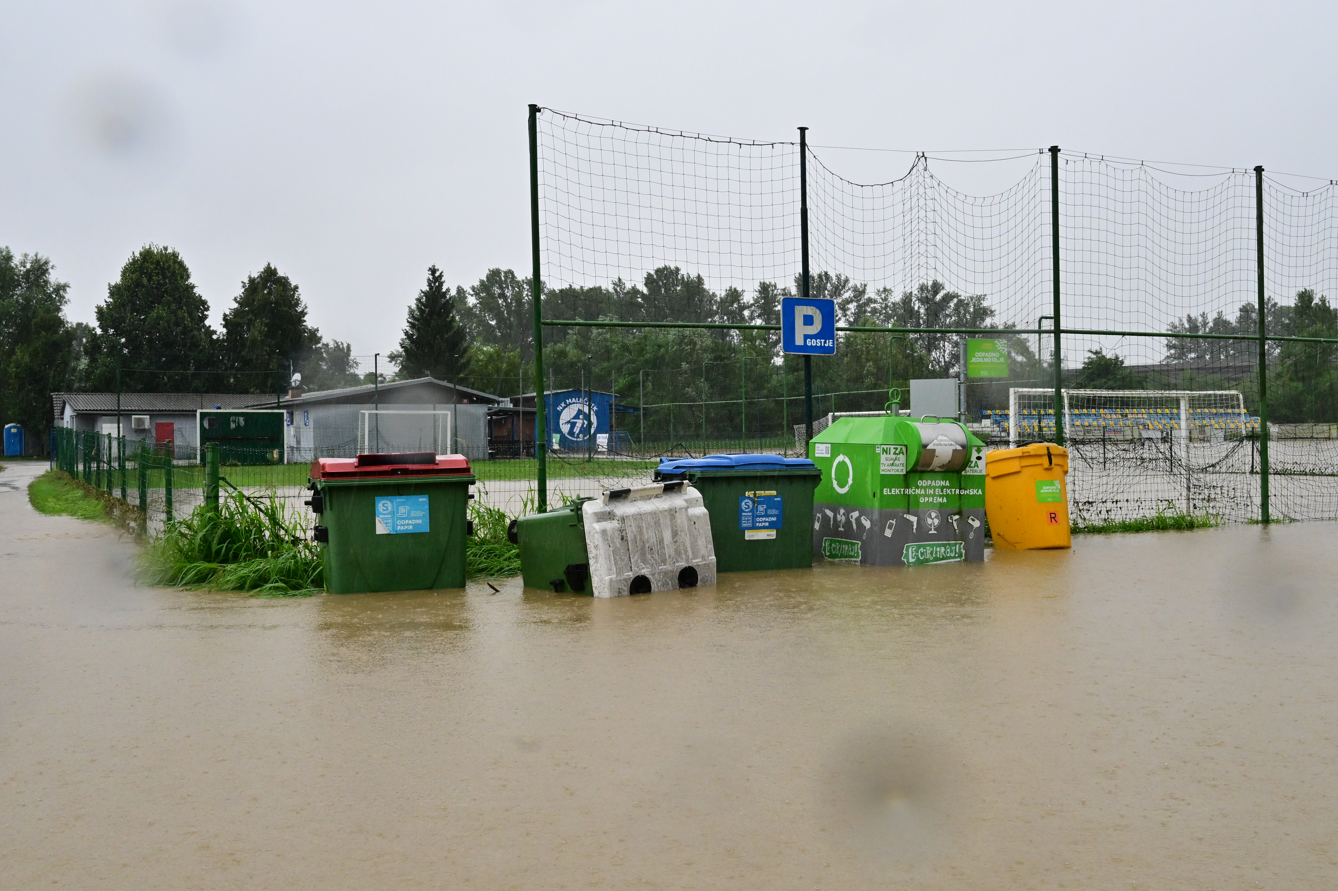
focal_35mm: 36
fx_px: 1338
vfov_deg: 36.9
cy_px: 446
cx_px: 669
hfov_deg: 53.1
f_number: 11
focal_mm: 24
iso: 1600
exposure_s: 1/160
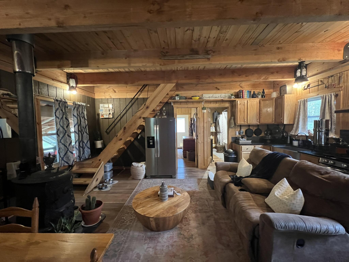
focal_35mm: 13
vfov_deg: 89.9
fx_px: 131
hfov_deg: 106.2
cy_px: 131
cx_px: 174
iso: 800
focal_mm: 1.57
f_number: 1.8
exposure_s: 1/40
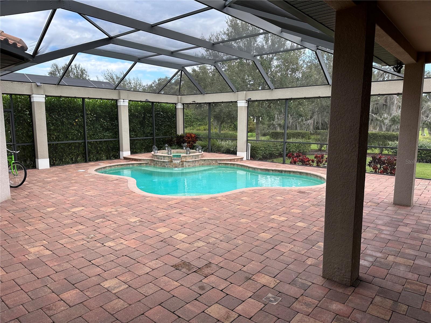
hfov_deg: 71.6
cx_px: 216
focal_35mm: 24
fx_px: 299
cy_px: 162
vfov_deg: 56.8
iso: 80
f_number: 1.78
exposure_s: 1/552
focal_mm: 6.86
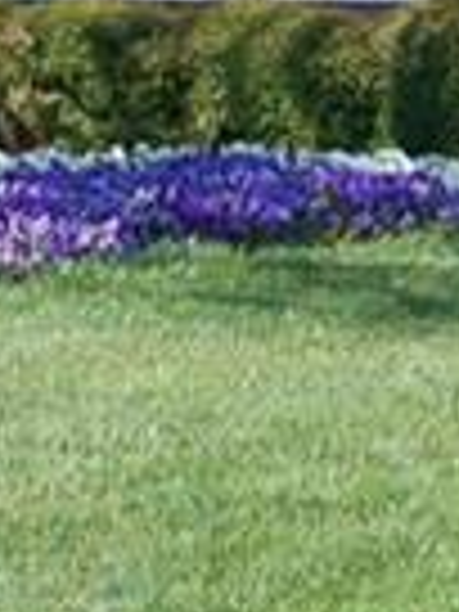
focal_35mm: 250
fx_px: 4413
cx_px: 194
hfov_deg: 6.0
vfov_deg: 7.9
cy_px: -99
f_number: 8
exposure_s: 1/200
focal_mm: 23
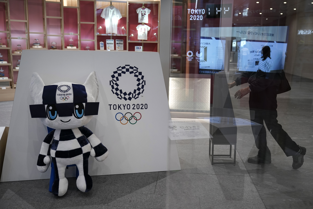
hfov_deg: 53.1
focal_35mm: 36
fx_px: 313
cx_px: 156
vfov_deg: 36.9
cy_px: 104
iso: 1600
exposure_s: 1/800
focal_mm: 36
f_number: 3.2
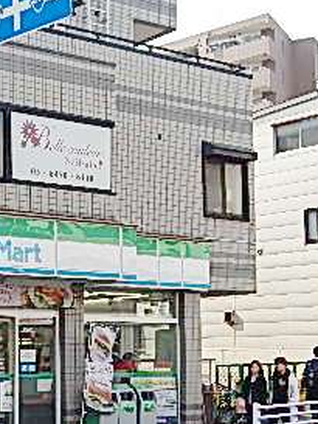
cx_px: 37
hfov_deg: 17.8
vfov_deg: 23.7
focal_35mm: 82
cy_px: 294
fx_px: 1004
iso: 125
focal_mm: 6.1
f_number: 3.3
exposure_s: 1/800
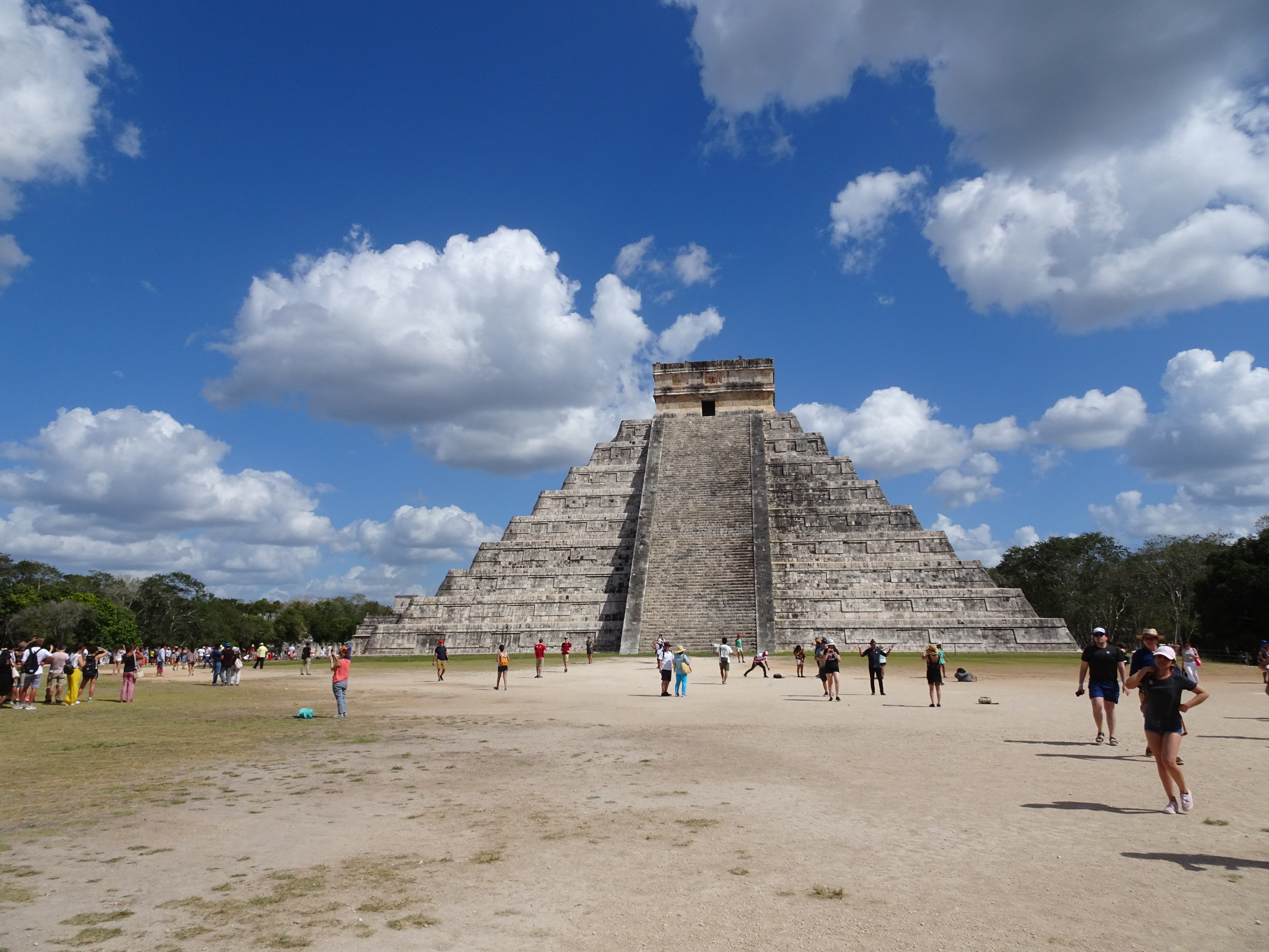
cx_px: 634
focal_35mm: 24
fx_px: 880
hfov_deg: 71.6
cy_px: 476
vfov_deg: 56.8
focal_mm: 4.1
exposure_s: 1/2000
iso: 80
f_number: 3.5
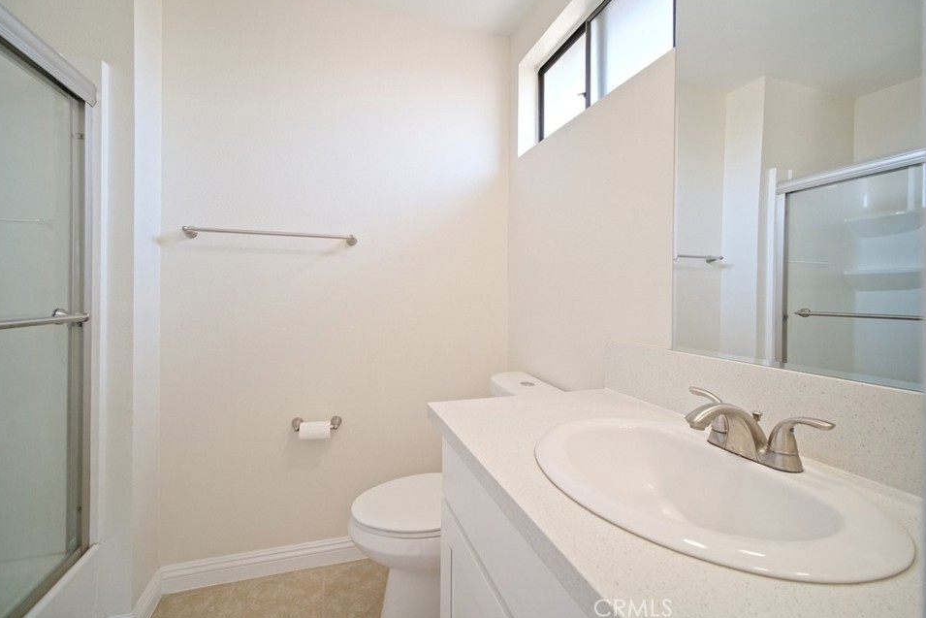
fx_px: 386
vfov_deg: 77.3
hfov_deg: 100.4
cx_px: 456
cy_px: 291
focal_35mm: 15
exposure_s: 1/7
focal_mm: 9
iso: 400
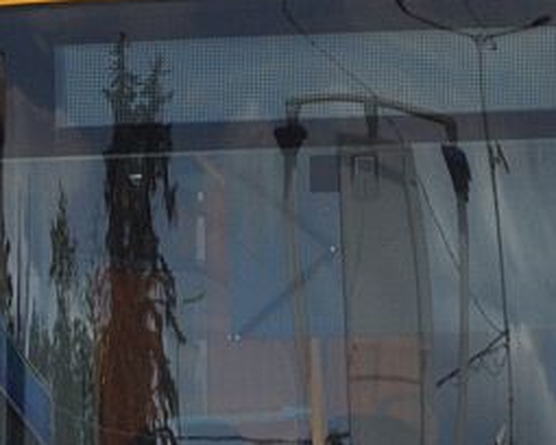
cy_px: 397
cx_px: 616
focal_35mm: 821
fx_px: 13503
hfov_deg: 2.4
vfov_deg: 1.9
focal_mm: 105
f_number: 5.6
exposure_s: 1/1000
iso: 400
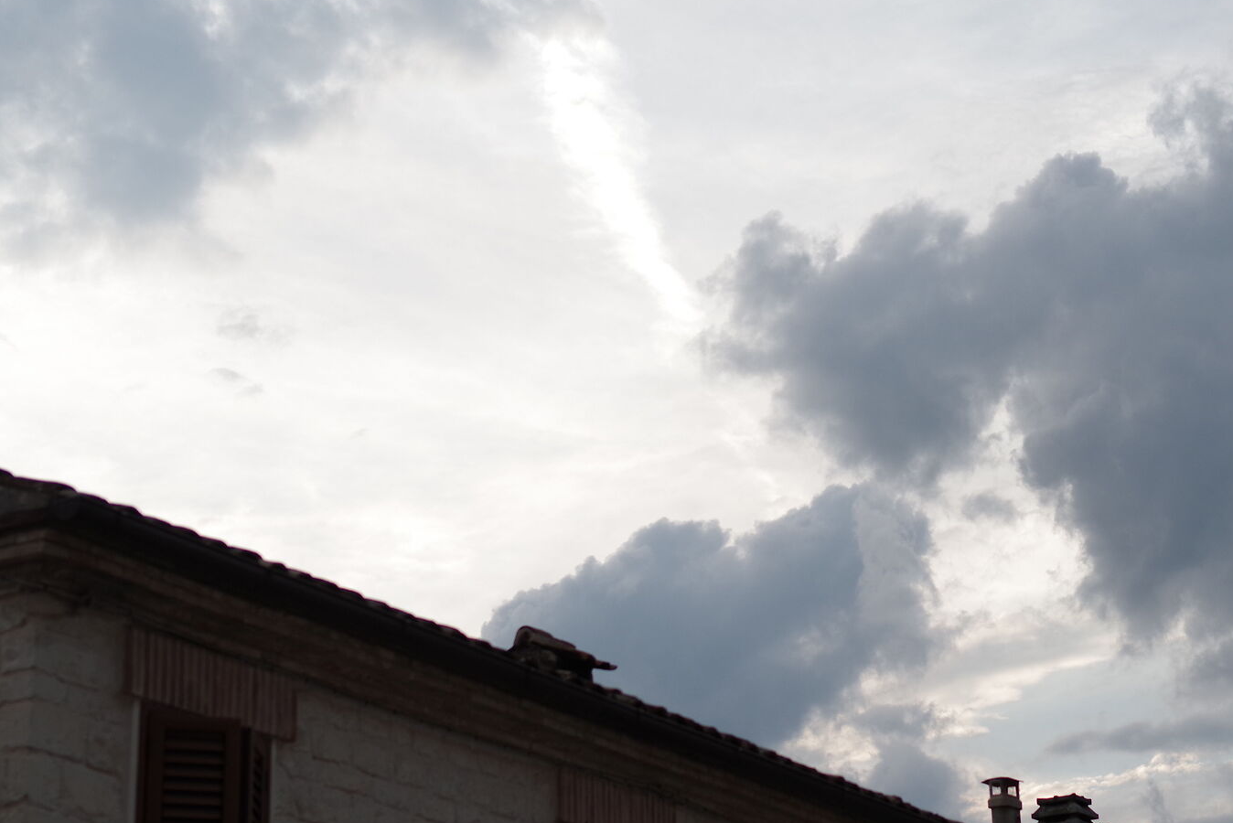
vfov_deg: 15.4
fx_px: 3049
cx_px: 863
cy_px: 353
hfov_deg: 22.7
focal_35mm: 89
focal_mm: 50
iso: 400
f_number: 2.2
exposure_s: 1/5000
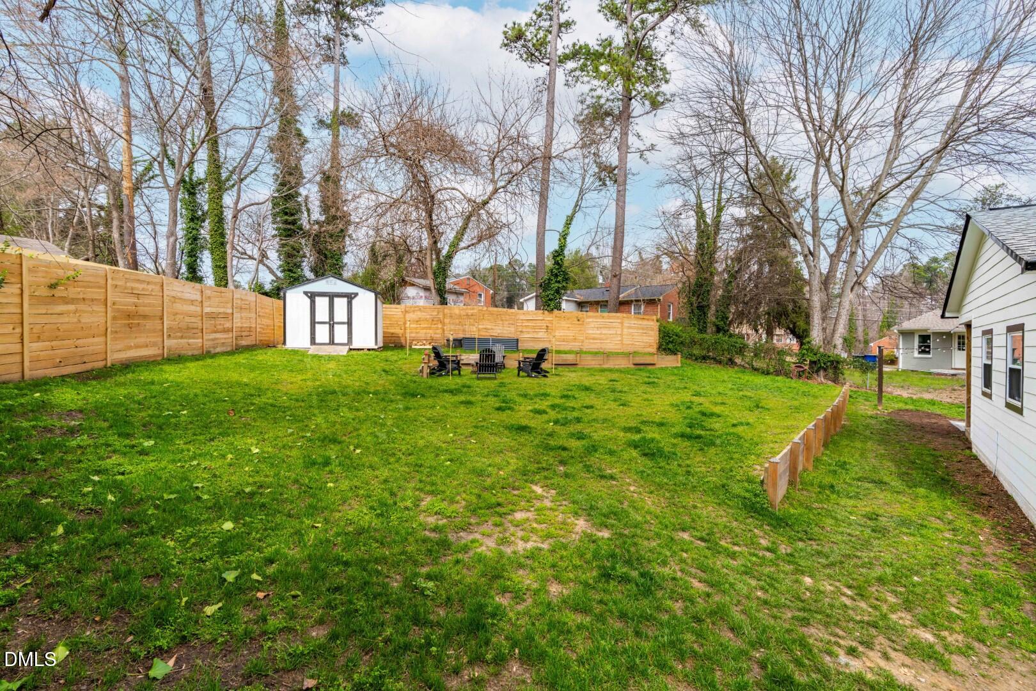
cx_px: 518
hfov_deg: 96.7
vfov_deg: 73.7
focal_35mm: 16
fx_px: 460
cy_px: 346
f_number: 8
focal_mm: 16
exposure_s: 1/125
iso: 100
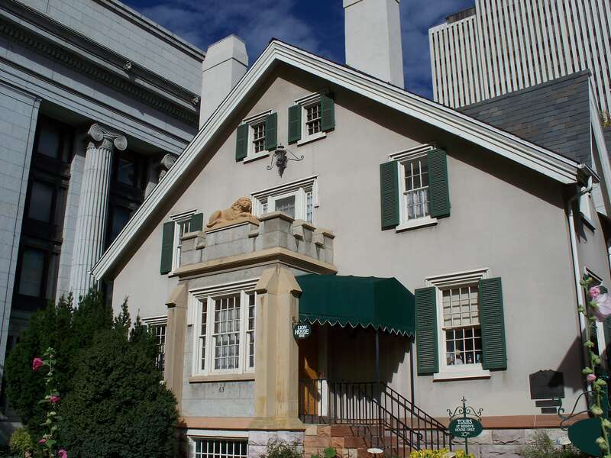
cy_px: 229
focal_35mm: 36
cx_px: 306
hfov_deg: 51.4
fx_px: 635
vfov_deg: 39.7
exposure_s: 1/1250
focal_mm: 7.54
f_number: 5
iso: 80
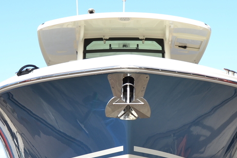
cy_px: 129
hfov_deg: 17.0
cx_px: 136
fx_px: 792
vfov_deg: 11.3
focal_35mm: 120
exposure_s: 1/200
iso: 100
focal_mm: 31
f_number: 5.6
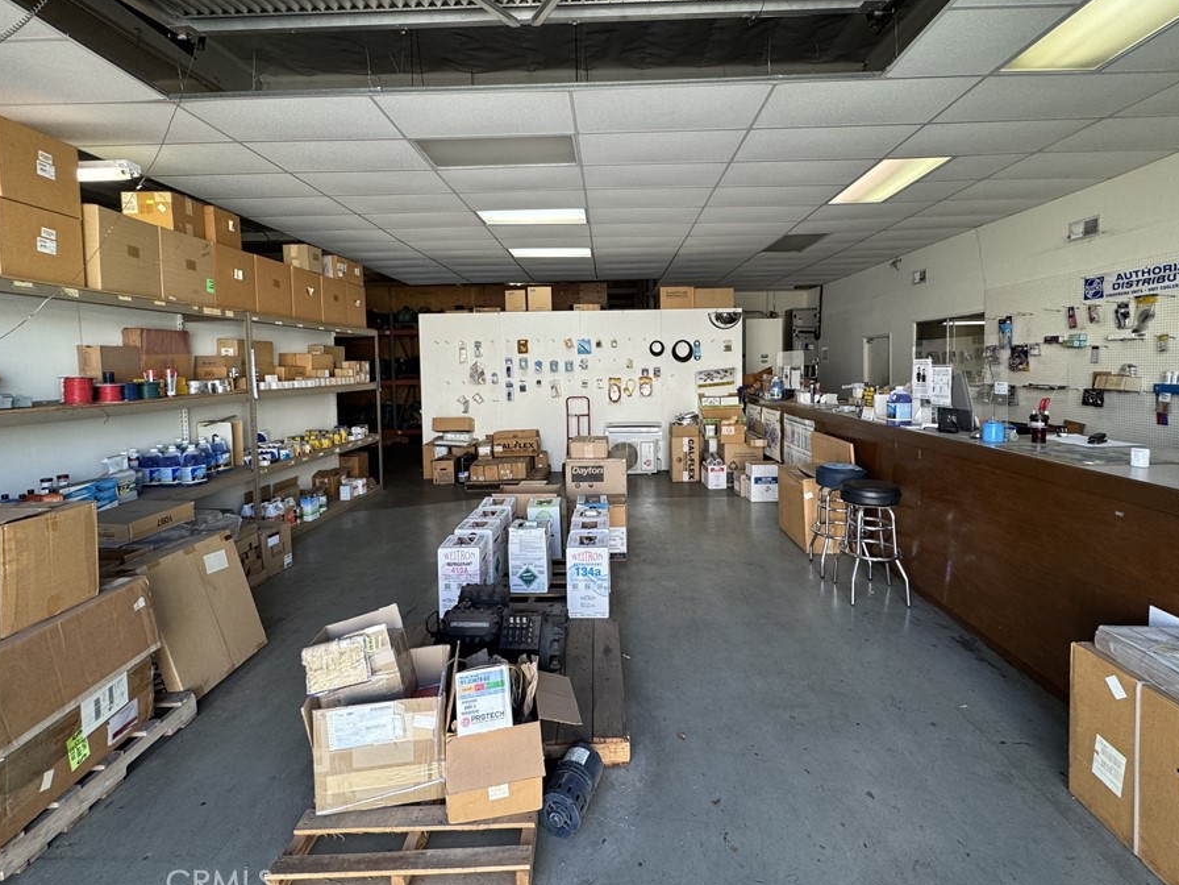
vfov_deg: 77.9
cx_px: 599
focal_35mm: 16
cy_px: 395
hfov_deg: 94.5
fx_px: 545
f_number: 2.2
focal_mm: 2.22
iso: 100
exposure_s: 1/120
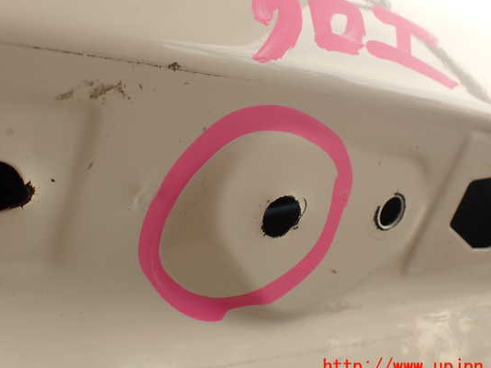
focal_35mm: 40
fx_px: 567
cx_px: 256
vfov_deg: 36.0
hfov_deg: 46.8
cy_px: 174
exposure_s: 1/125
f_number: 3.5
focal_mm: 6.37
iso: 100
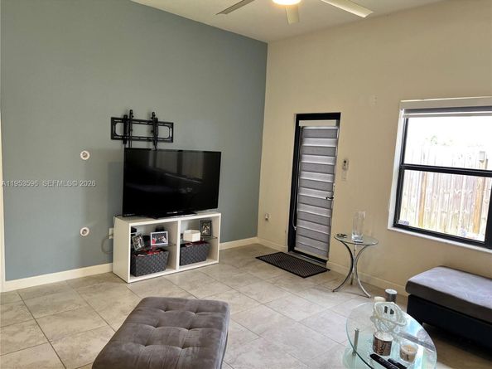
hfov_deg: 67.3
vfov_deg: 53.0
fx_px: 369
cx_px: 246
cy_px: 184
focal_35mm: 26
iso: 80
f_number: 1.5
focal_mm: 5.7
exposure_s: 1/60
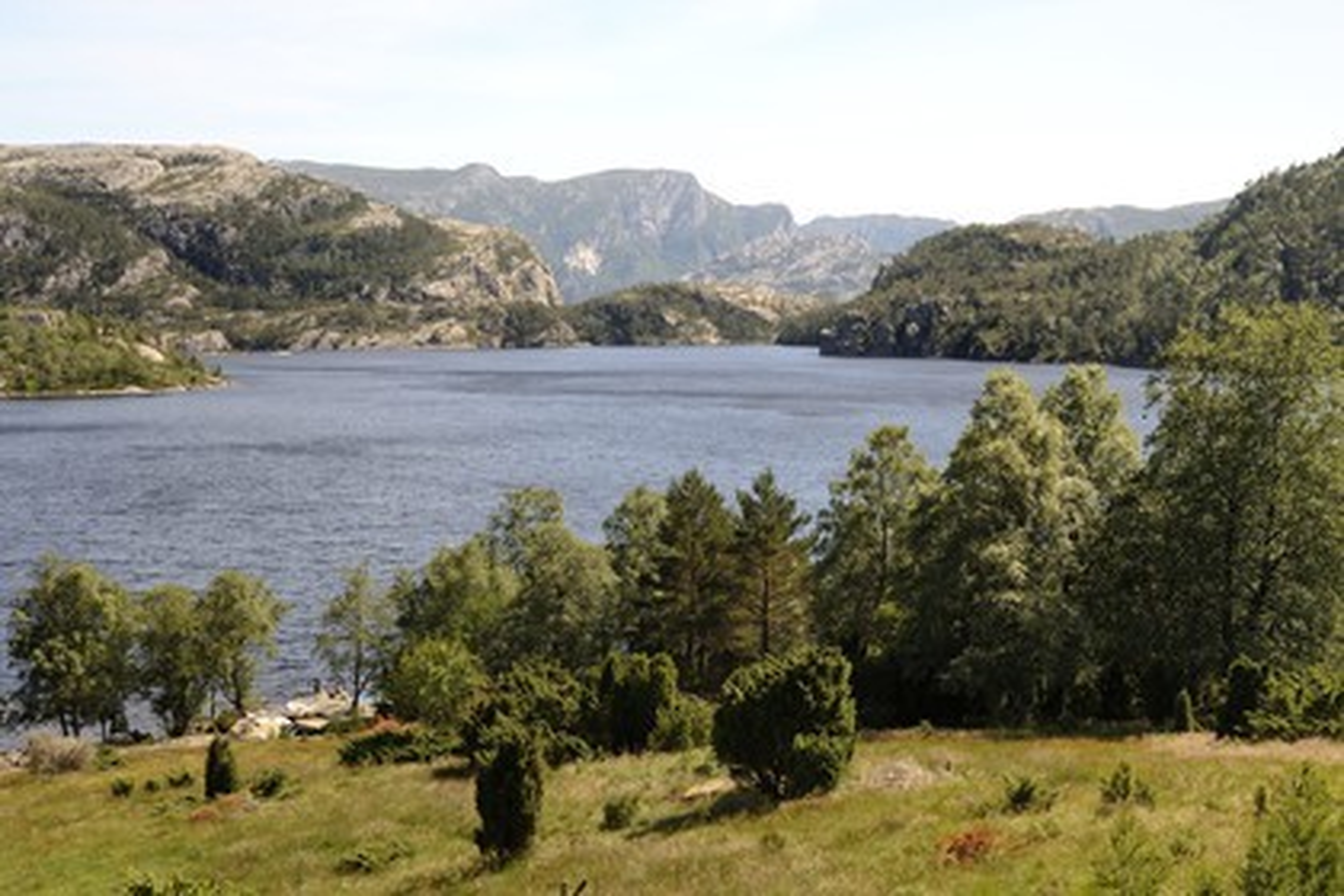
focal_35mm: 56
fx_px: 2091
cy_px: 448
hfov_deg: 35.6
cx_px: 672
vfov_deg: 24.2
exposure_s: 1/200
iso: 200
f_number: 9
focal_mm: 56
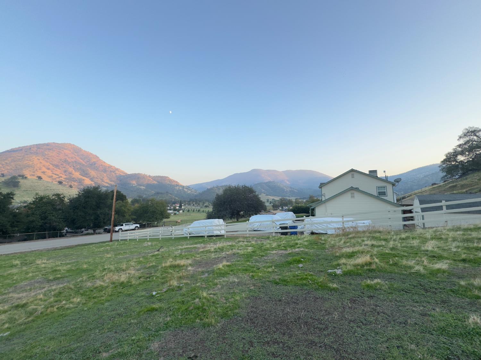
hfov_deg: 102.1
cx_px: 240
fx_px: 195
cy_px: 180
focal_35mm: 14
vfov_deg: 85.7
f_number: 2.2
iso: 40
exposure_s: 1/222
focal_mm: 2.22
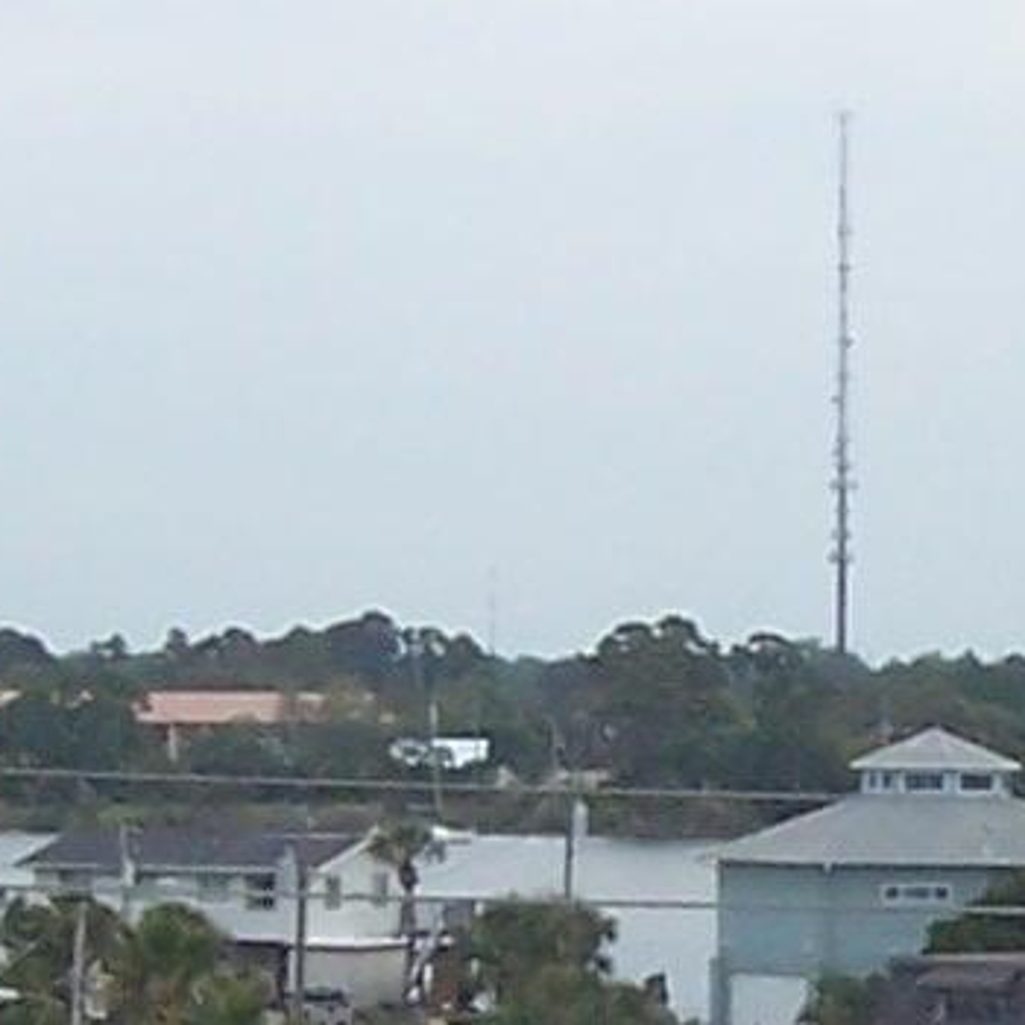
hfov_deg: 7.9
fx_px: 7370
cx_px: 1034
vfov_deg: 7.9
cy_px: 747
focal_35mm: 220
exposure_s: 1/250
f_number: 5.6
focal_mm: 5.6
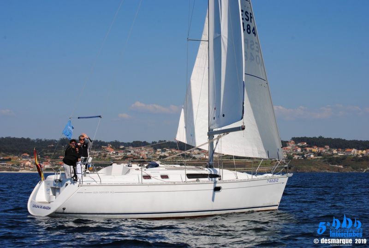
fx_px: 847
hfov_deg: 24.6
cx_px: 184
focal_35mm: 82
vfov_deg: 16.6
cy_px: 124
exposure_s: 1/400
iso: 100
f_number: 10
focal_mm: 55
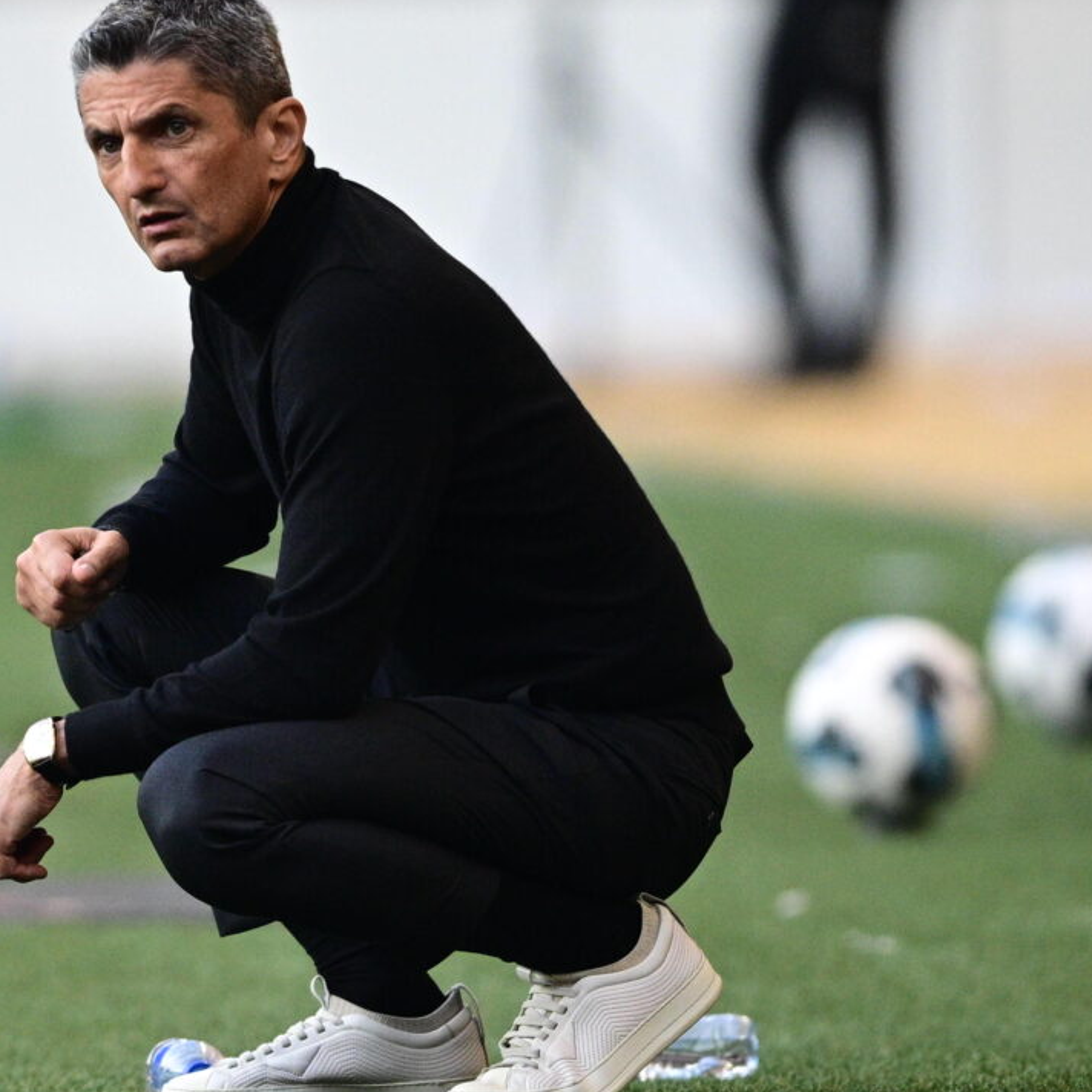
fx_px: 20451
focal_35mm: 573
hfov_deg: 3.1
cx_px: 281
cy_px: 532
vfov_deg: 3.1
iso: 1000
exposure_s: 1/1600
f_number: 2.8
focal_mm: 400
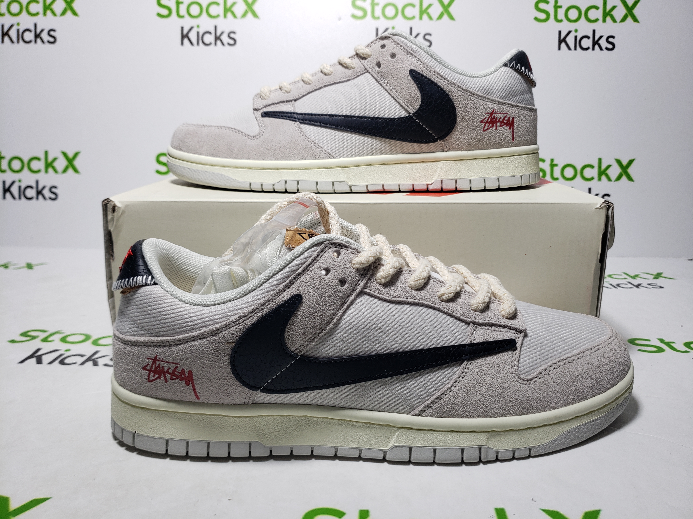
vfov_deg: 53.1
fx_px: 521
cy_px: 260
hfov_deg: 67.3
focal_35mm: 26
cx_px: 346
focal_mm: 4.3
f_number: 1.5
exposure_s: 1/402
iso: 50
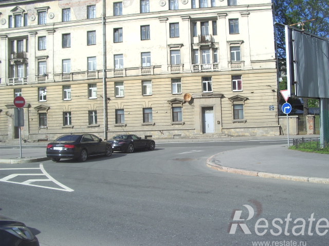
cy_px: 123
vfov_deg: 37.7
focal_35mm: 38
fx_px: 361
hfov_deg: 49.0
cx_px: 164
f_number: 4.3
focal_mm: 5.8
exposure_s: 1/500
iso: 50
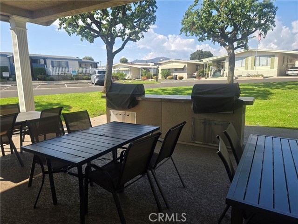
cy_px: 112
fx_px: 198
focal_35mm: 23
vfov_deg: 58.9
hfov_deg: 73.9
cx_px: 149
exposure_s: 1/803
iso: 25
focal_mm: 5.4
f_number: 1.8
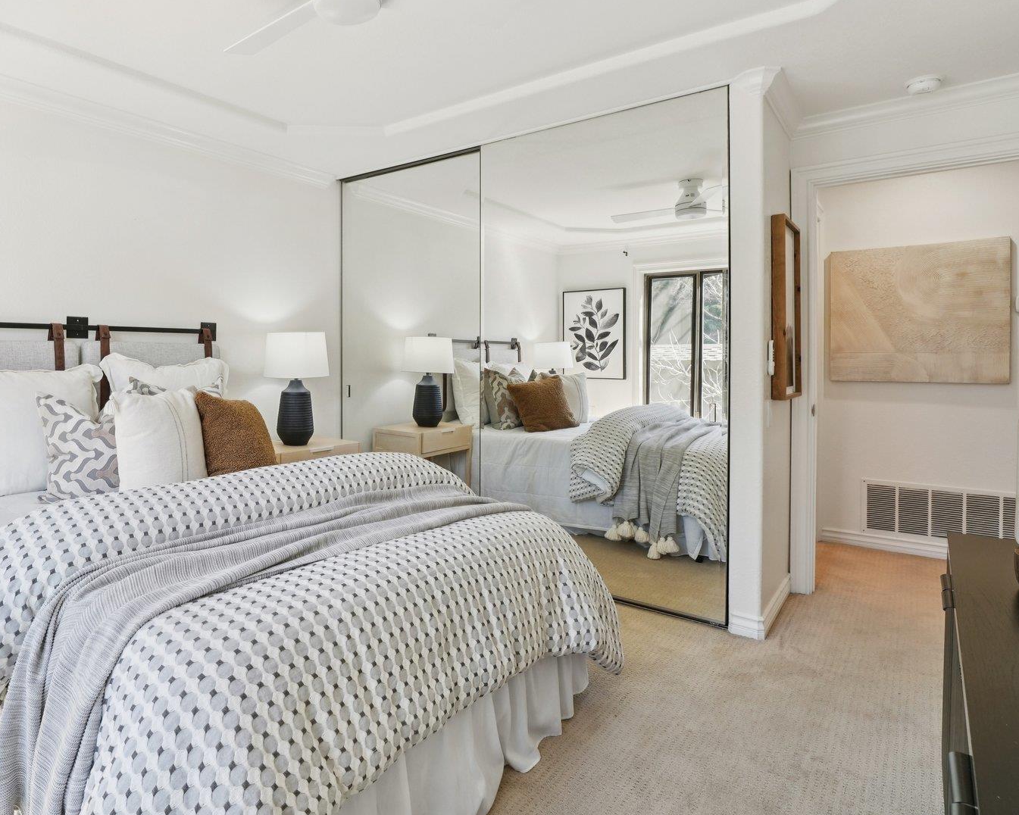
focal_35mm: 20
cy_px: 368
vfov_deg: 67.9
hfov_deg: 78.3
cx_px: 358
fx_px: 603
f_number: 9
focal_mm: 14
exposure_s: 1/30
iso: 640
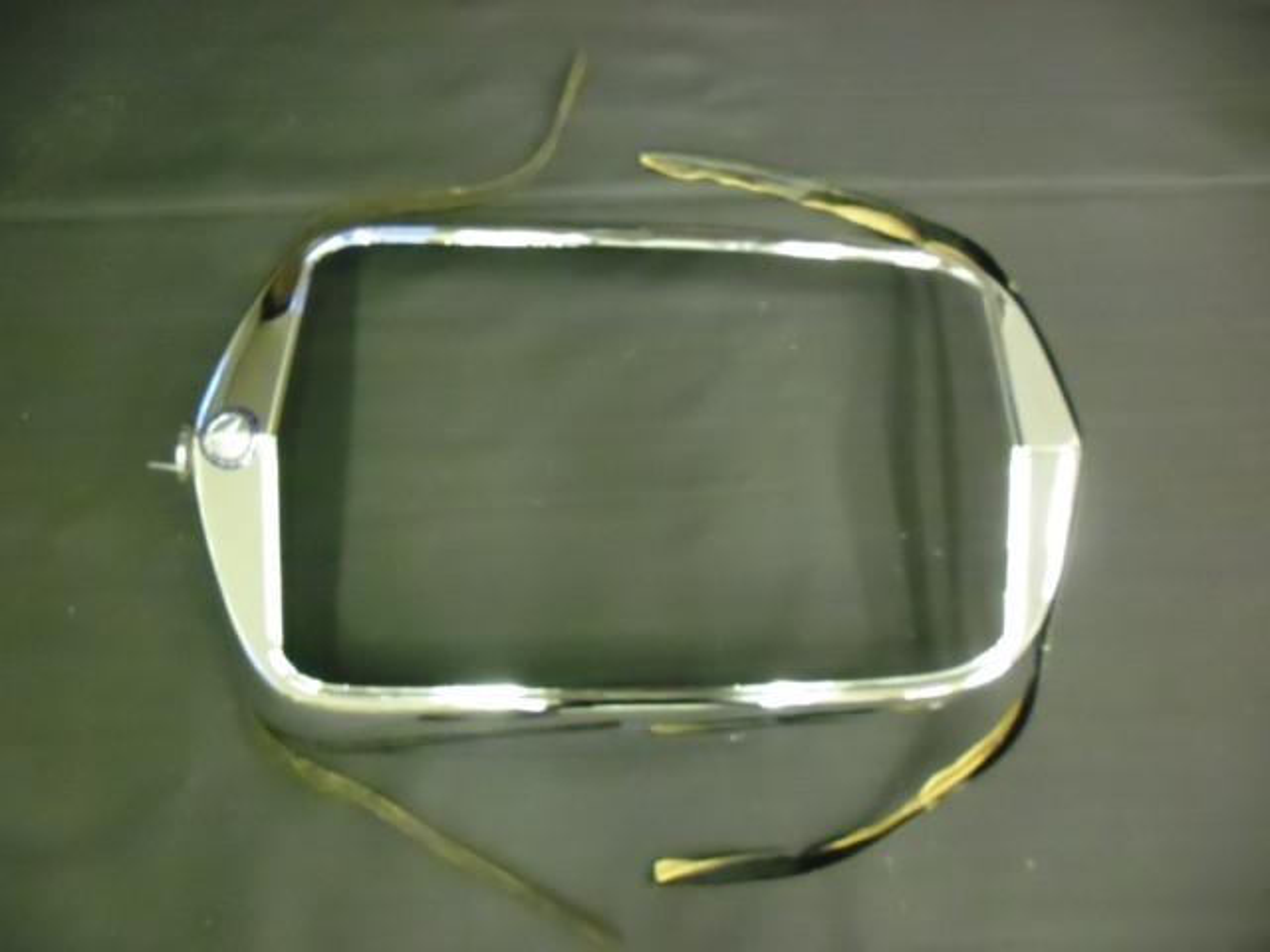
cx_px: 635
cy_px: 476
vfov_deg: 51.4
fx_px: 991
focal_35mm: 27
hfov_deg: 65.3
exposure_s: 1/12
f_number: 3.5
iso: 800
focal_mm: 4.9
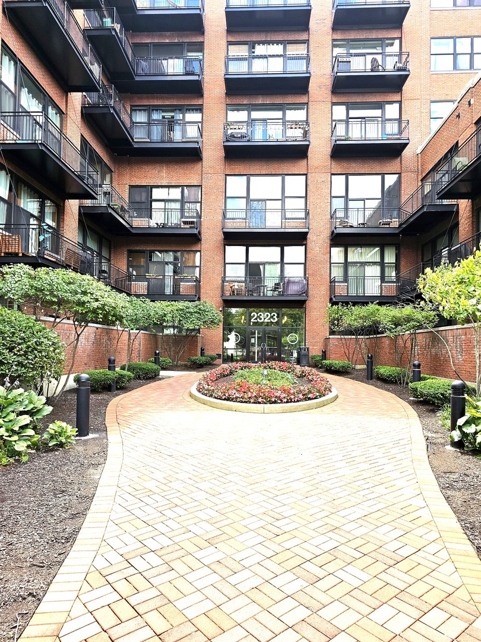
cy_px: 321
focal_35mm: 23
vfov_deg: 73.9
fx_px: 426
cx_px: 240
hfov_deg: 58.9
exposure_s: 1/120
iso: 20
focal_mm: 6.3
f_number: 1.7
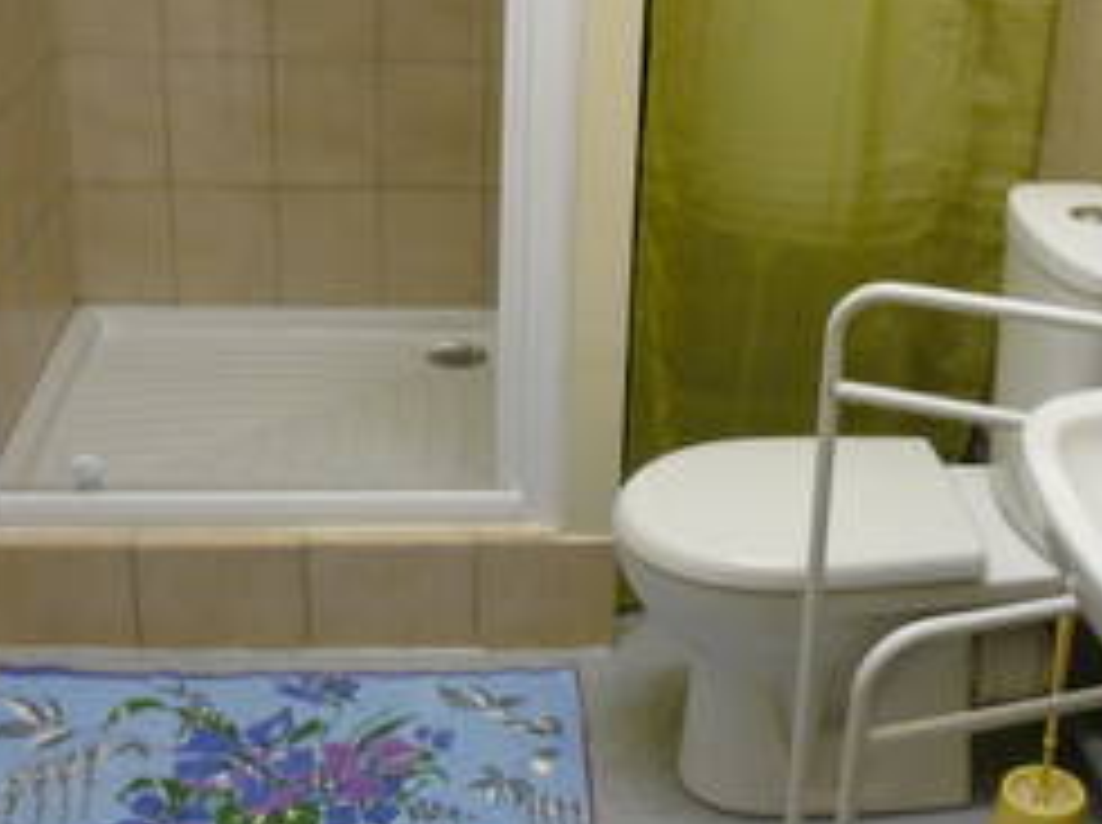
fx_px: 1685
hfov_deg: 36.0
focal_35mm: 53
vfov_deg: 27.4
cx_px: 702
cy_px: 378
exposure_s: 1/13
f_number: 2.8
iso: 200
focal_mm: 6
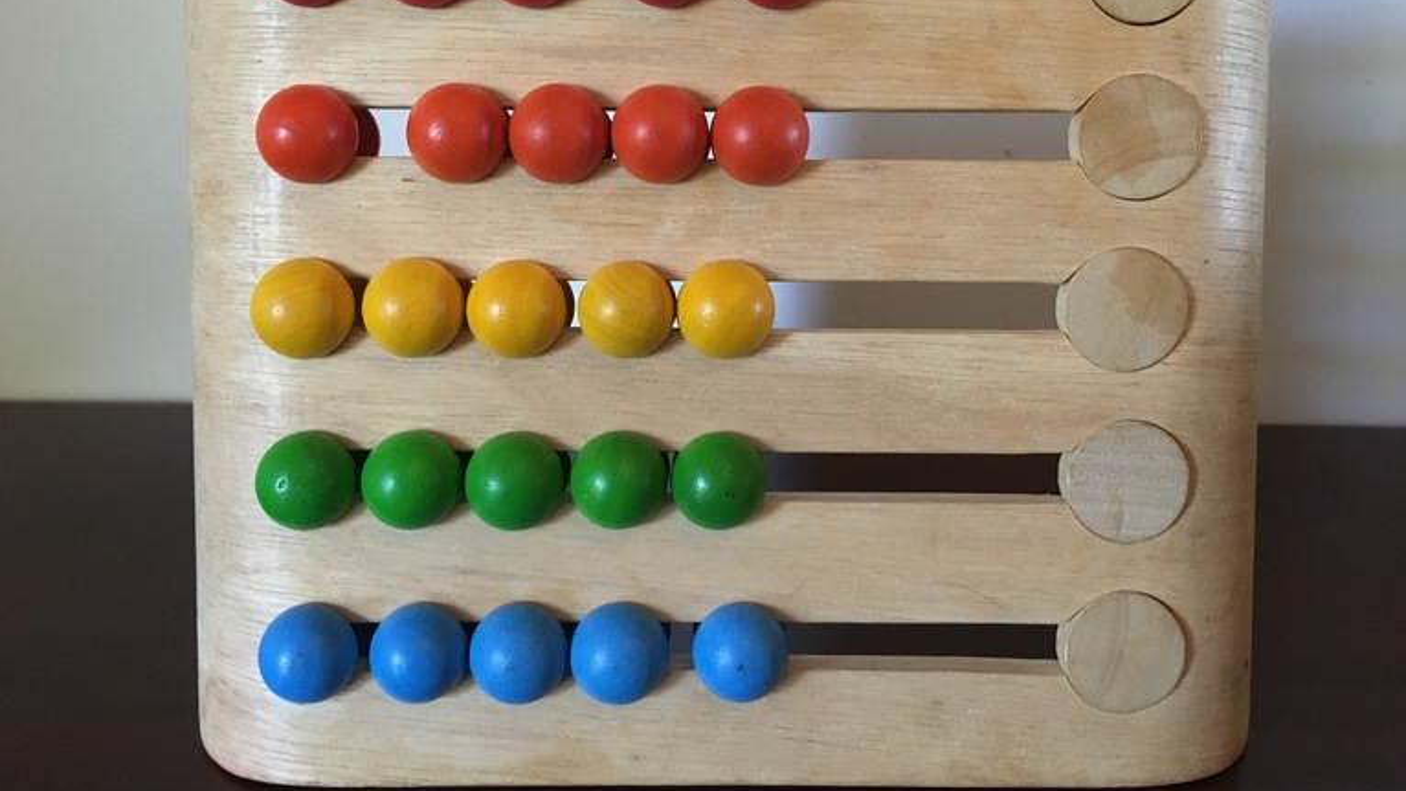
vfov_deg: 35.4
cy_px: 275
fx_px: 1230
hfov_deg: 59.5
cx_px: 720
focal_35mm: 33
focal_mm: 4.15
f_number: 2.2
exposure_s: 1/25
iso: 200
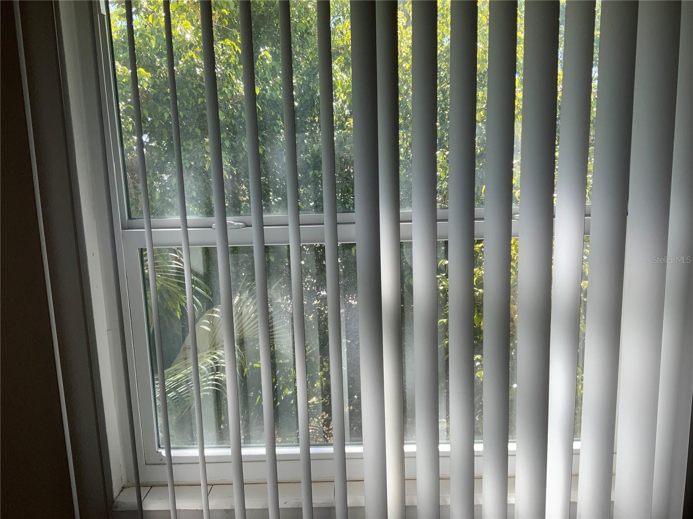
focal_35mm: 29
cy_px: 260
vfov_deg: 48.2
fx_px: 581
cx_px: 346
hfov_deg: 61.7
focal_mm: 3
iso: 16
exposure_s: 1/161
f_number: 1.8
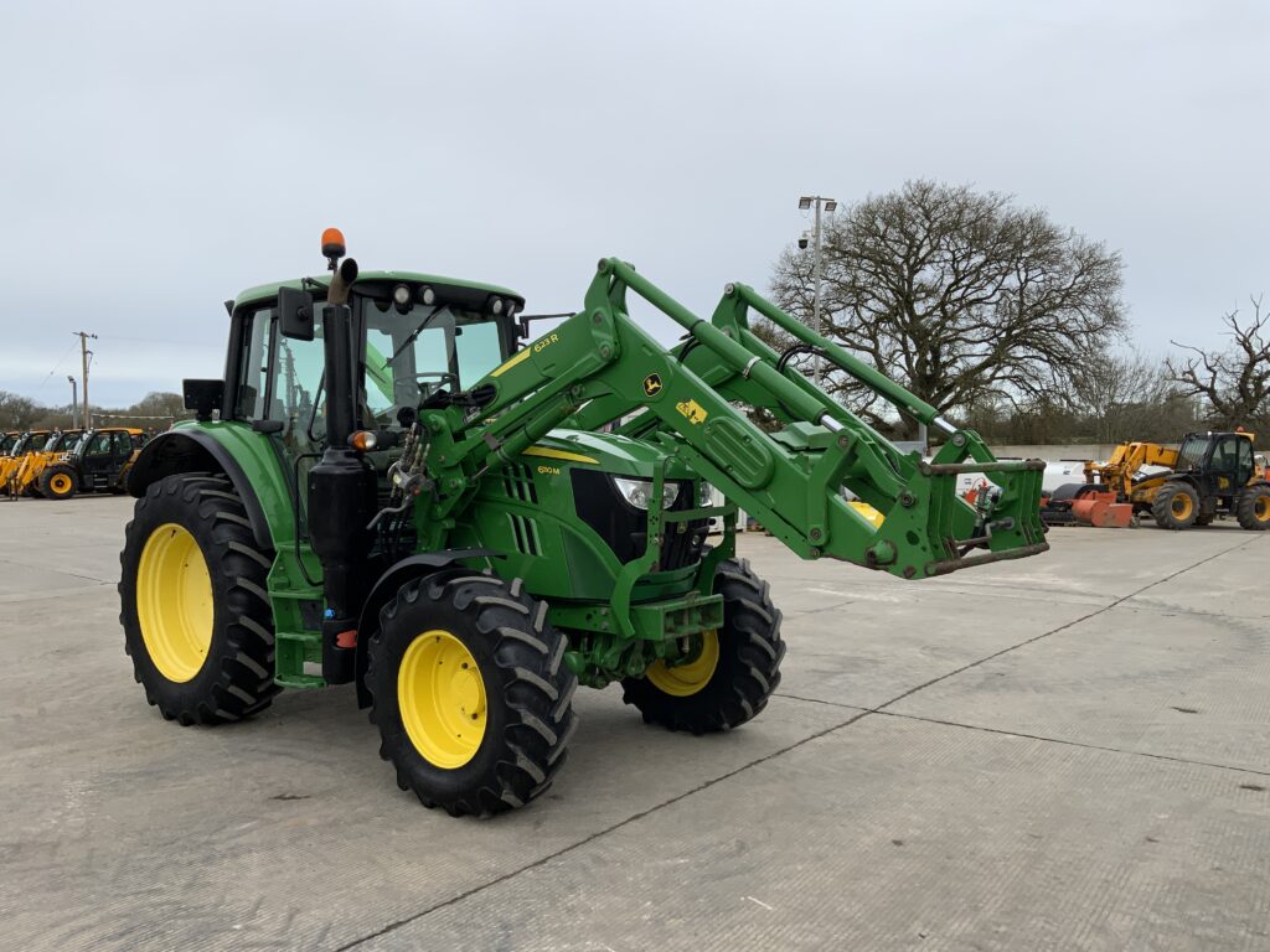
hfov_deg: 61.7
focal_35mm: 29
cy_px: 476
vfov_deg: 48.2
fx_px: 1064
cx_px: 635
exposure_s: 1/1195
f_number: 1.8
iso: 16
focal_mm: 3
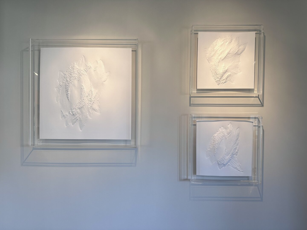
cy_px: 115
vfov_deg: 56.8
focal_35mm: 24
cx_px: 154
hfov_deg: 71.6
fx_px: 213
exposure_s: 1/100
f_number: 1.78
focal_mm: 6.86
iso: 125
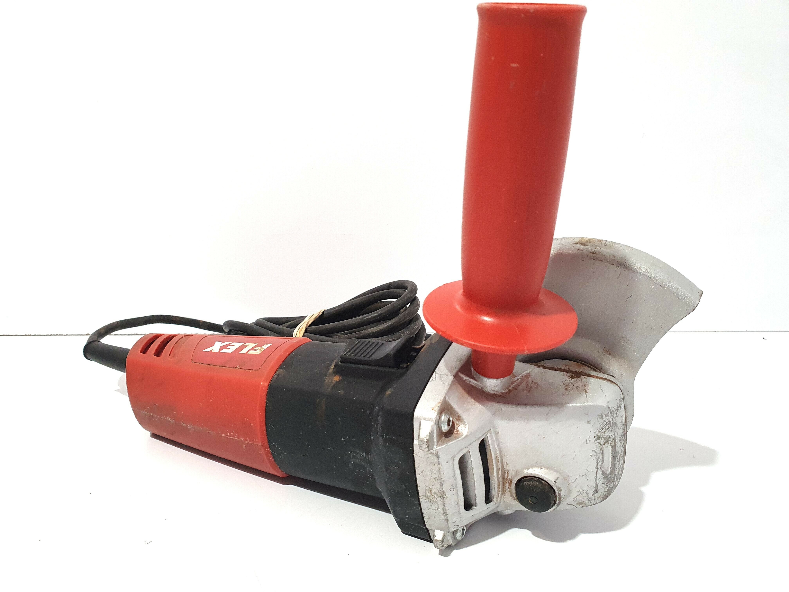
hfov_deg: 67.3
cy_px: 296
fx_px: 593
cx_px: 394
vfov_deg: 53.1
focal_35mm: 26
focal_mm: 4.32
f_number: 2.4
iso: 160
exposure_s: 1/100
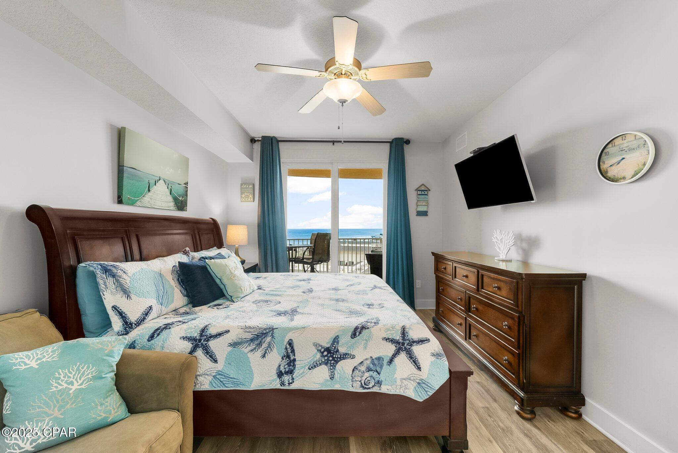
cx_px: 339
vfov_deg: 85.5
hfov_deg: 108.3
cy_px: 226
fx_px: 245
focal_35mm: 13
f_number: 9
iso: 400
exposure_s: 1/4
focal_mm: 13
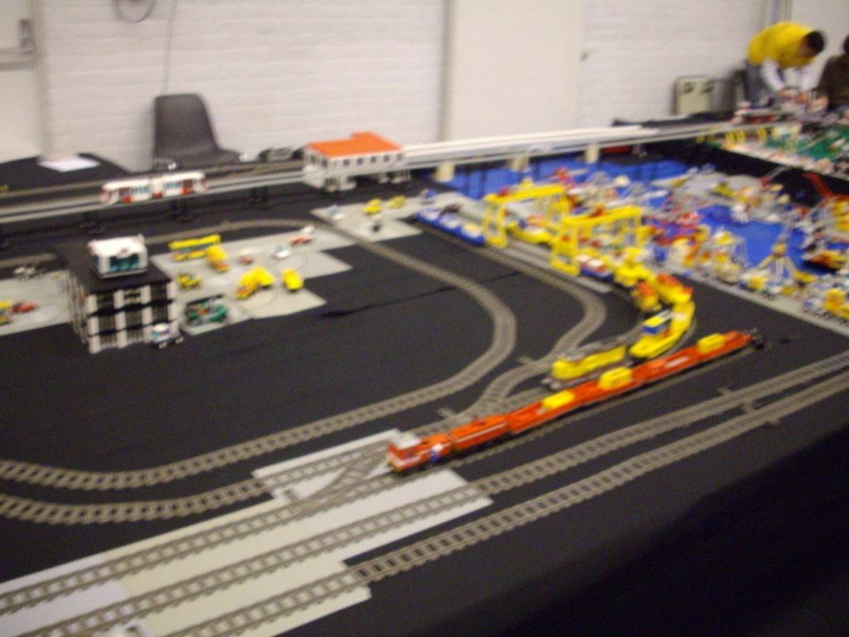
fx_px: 907
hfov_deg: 50.1
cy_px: 318
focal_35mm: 37
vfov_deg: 38.7
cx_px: 424
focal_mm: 6.2
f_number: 2.8
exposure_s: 1/10
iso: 400
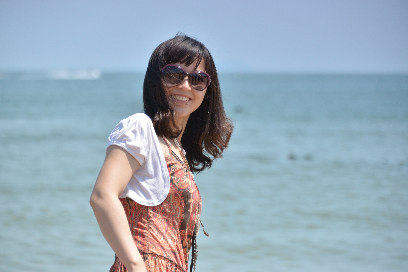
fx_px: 2164
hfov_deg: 10.8
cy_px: 135
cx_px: 203
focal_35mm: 191
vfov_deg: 7.2
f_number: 5.6
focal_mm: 190
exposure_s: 1/4000
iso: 1100
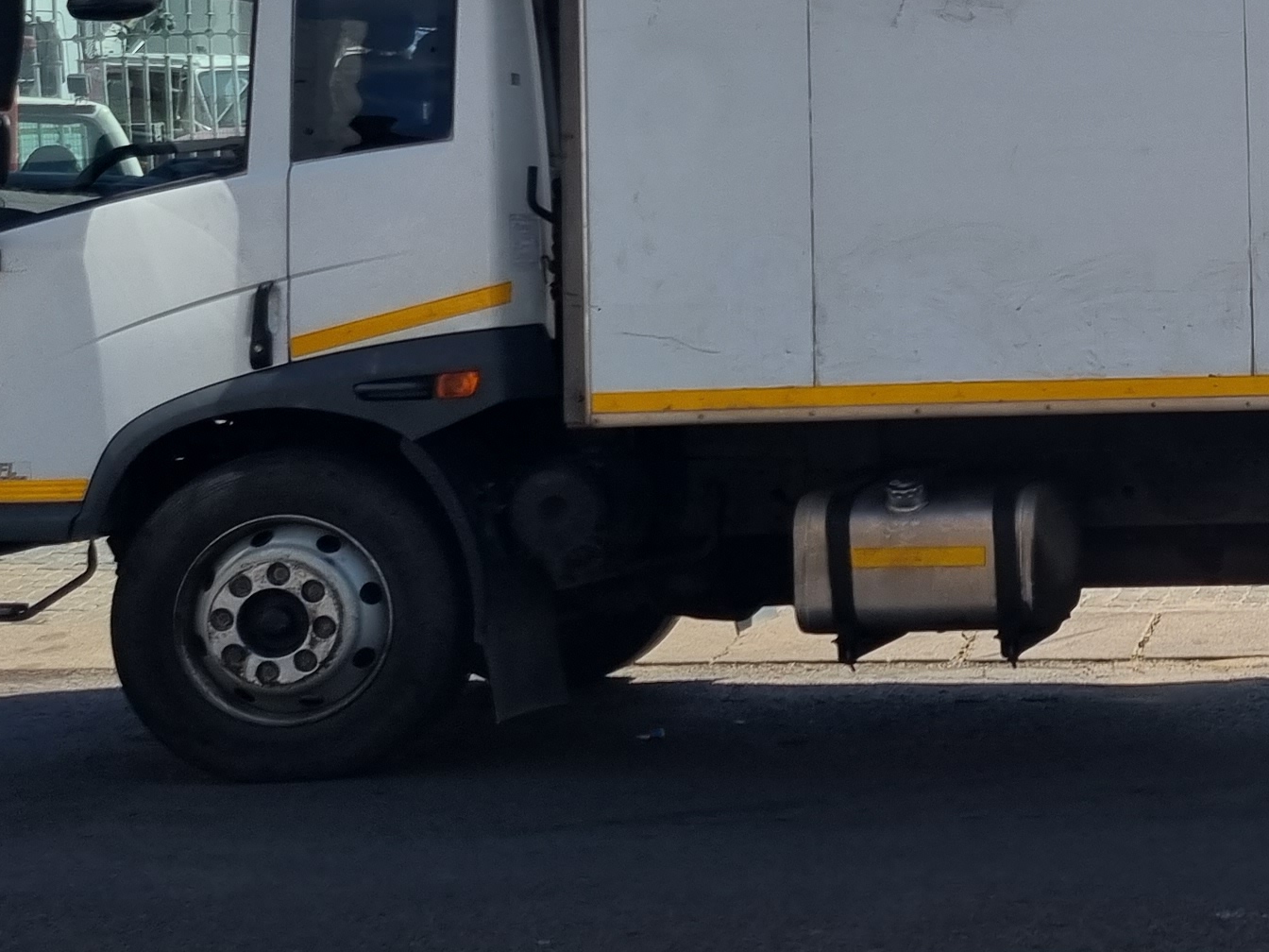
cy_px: 136
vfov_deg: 18.6
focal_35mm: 78
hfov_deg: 22.4
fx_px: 2859
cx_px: 1639
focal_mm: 5.4
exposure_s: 1/3144
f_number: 1.8
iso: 50
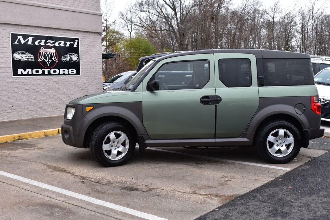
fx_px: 399
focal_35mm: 44
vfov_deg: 30.8
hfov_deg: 45.0
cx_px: 165
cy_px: 110
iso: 400
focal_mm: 29
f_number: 8
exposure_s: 1/60
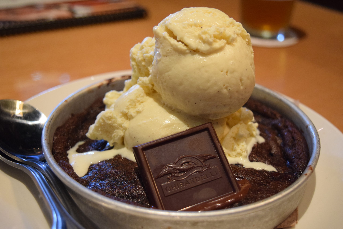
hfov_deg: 41.1
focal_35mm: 48
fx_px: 457
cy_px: 114
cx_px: 172
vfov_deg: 28.1
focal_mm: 32
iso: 2500
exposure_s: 1/60
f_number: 4.5
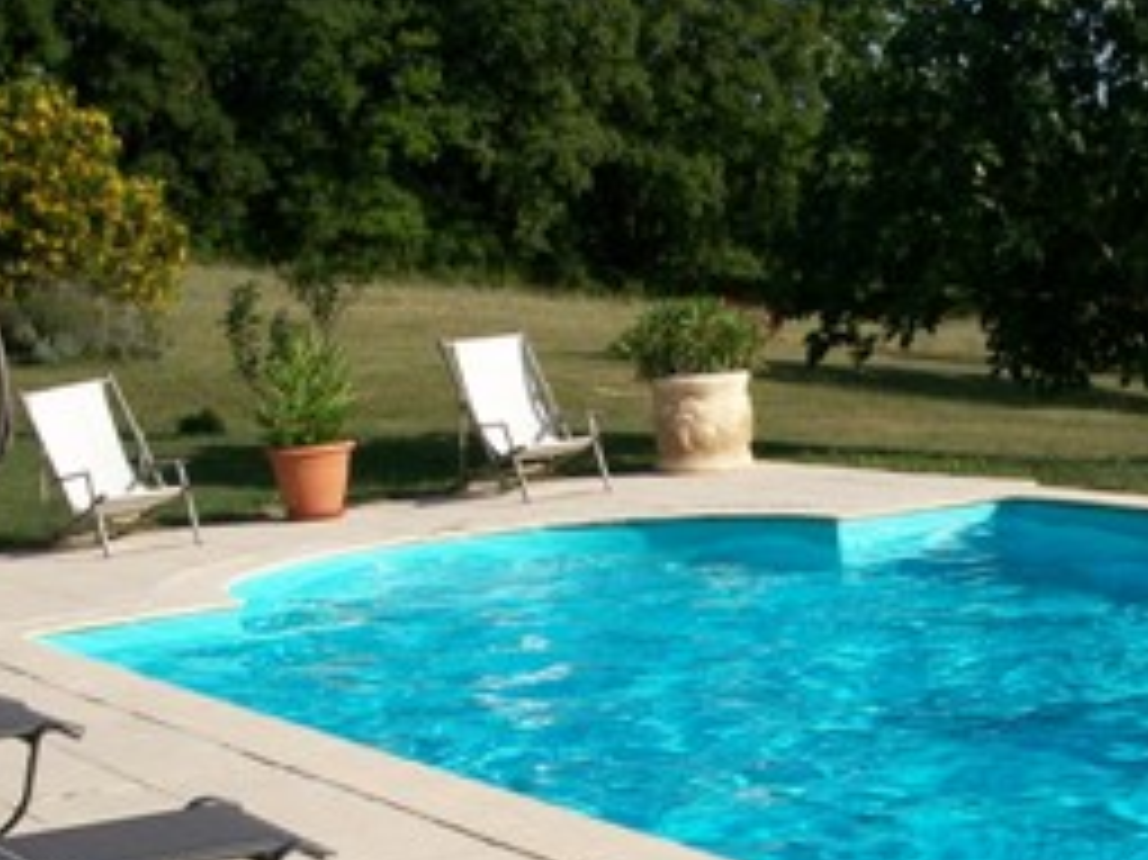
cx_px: 734
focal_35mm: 88
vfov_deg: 16.6
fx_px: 2917
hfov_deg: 22.2
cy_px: 743
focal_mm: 6.3
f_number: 5.6
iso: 80
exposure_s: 1/500
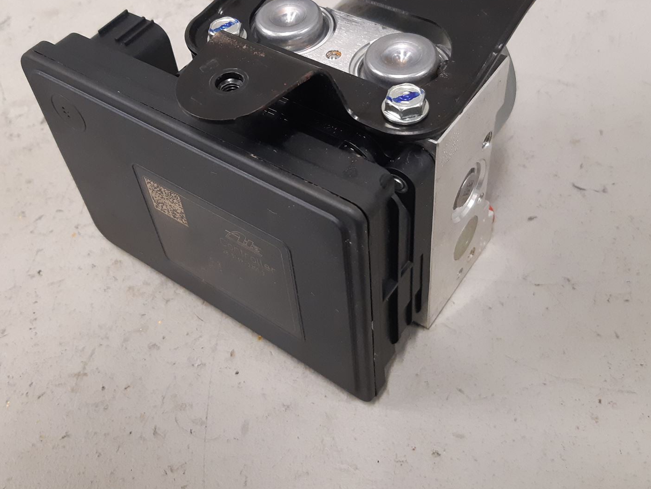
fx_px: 715
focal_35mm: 38
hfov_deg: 48.7
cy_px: 180
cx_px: 267
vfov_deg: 37.5
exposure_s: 1/50
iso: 250
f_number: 1.7
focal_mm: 3.93
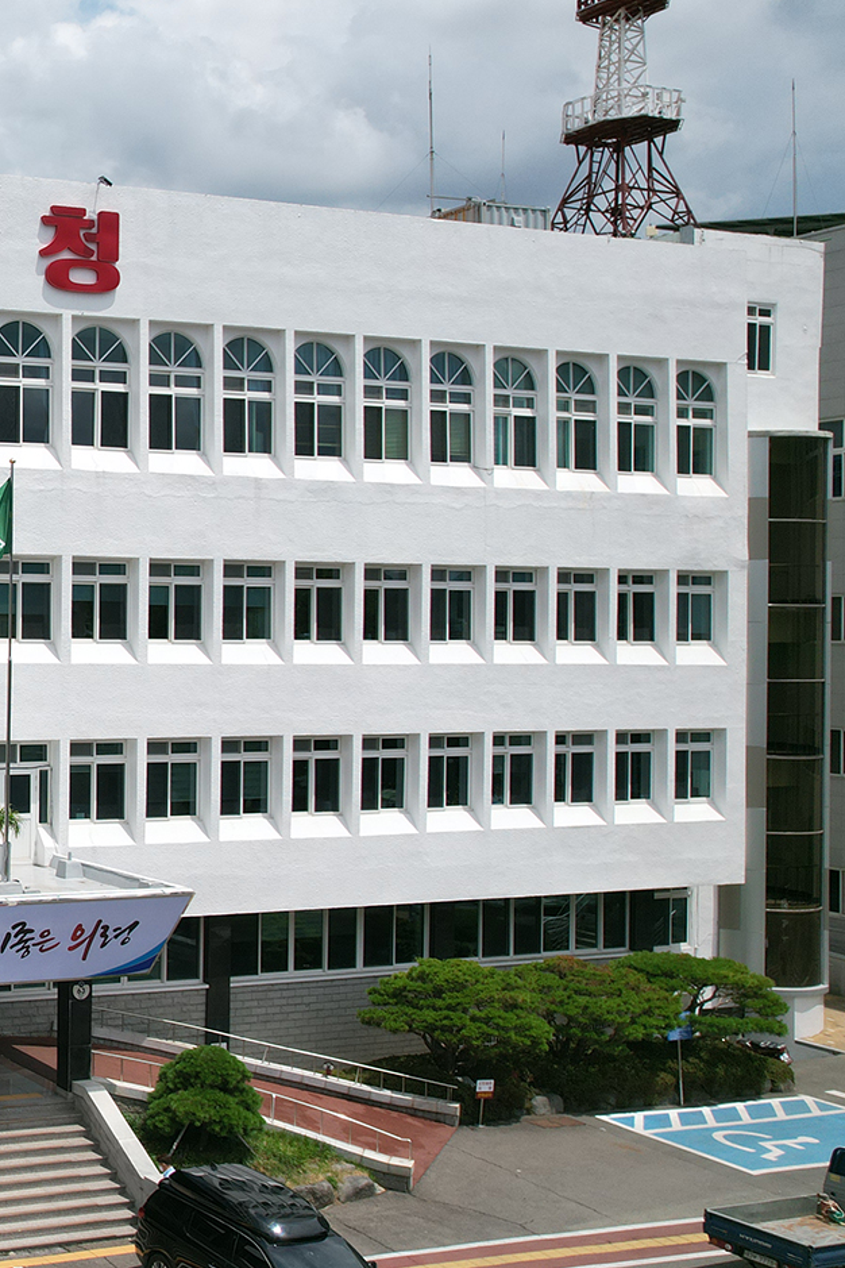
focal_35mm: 45
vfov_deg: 43.6
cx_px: -343
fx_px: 1584
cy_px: 629
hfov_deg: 24.7
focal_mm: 8.38
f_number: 2.8
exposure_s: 1/800
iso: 100
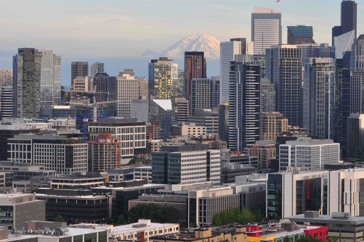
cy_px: 108
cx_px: 168
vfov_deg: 9.8
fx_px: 1414
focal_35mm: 140
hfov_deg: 14.7
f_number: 16
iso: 200
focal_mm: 68
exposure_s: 1/40
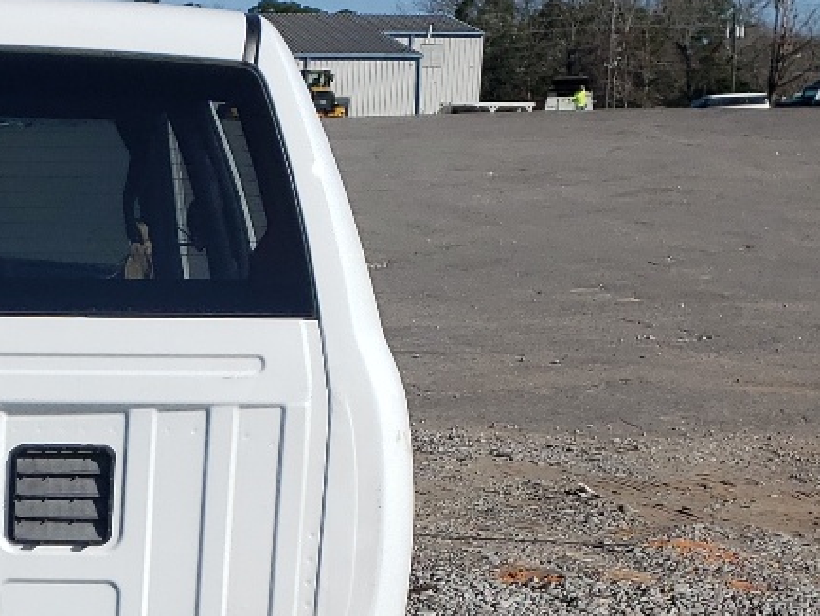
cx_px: -127
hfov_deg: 19.4
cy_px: 804
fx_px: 2275
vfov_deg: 14.7
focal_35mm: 96
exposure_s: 1/5000
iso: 50
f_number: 1.5
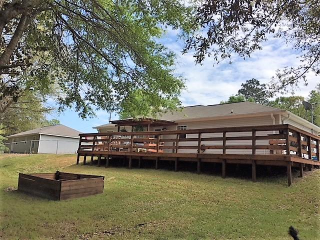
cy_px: 120
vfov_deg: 48.2
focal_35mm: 29
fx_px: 268
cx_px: 160
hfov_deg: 61.7
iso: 25
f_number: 2.2
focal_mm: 4.15
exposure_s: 1/1508
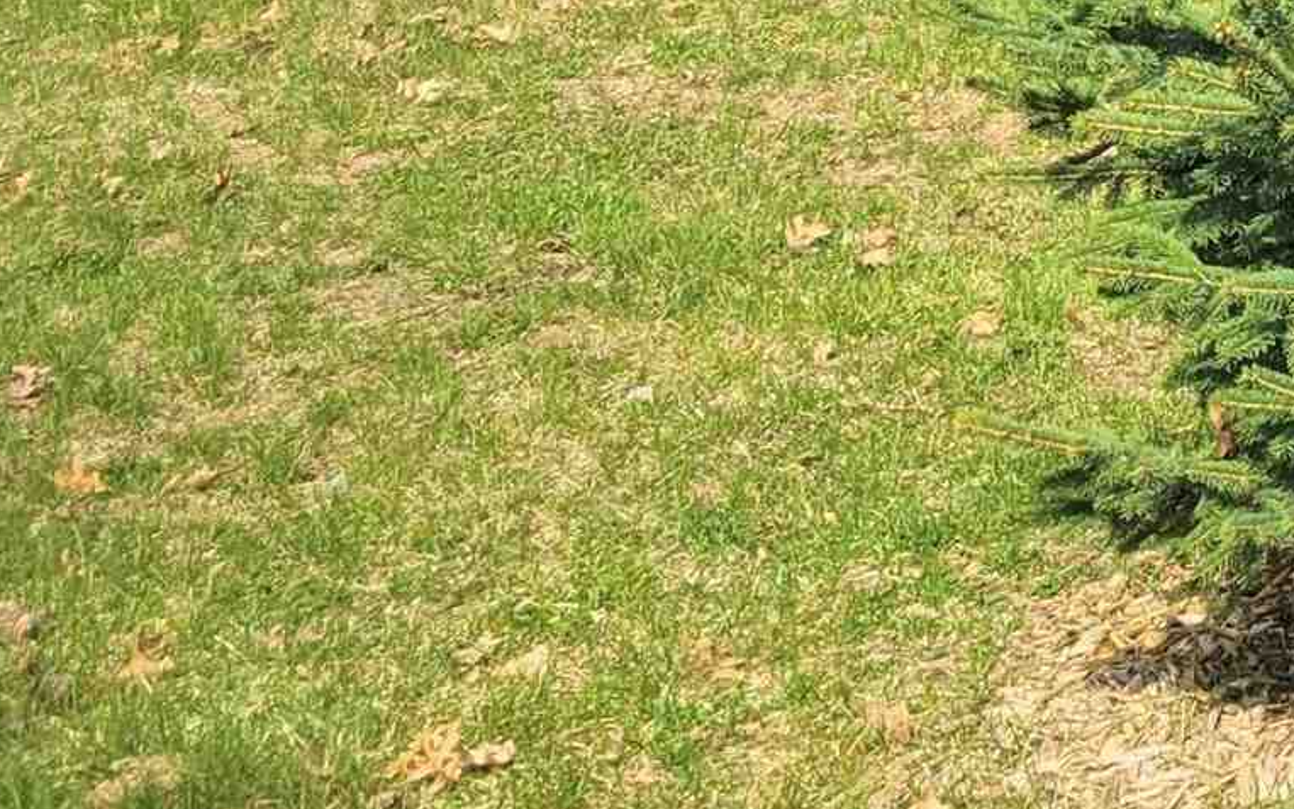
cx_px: 2551
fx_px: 3915
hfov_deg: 15.3
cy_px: -1063
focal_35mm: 111
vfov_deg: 10.4
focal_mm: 5.4
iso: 40
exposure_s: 1/2723
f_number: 1.8
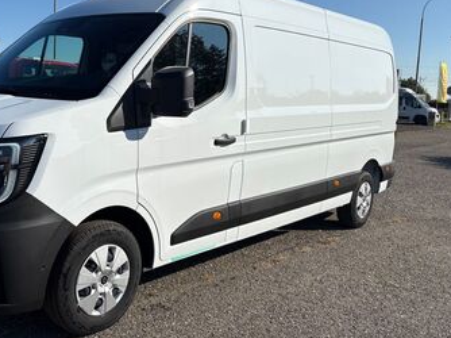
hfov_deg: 47.9
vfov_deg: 37.6
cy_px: 153
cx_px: 139
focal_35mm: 38
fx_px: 495
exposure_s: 1/6329
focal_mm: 5.96
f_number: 1.6
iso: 50
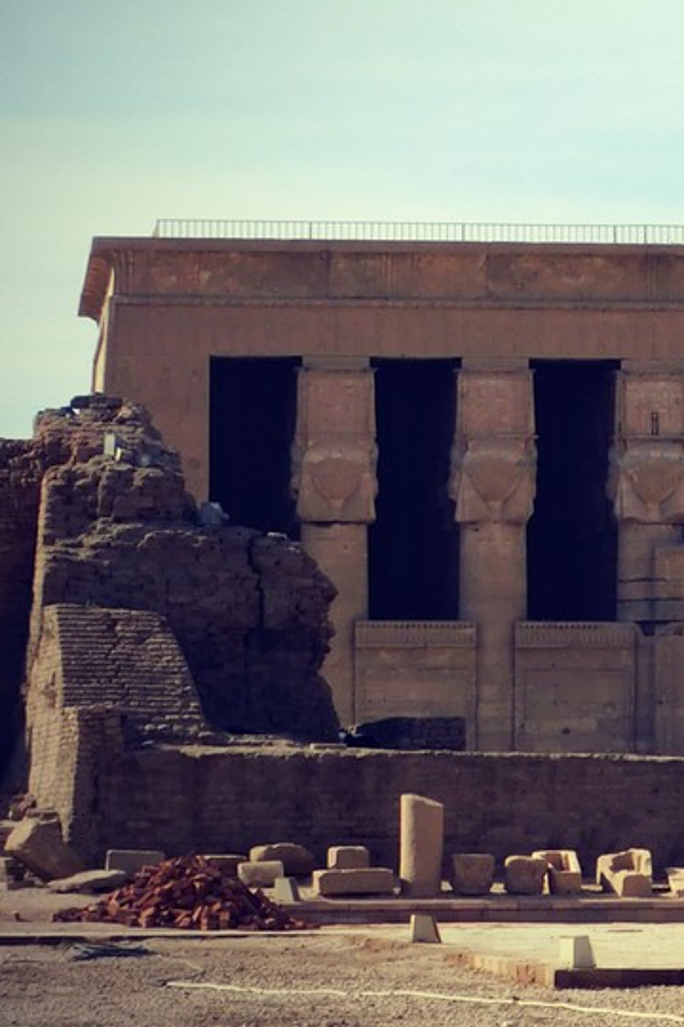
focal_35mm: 185
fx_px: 5272
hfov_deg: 7.3
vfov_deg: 11.1
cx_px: 1011
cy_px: 464
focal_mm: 14.2
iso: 125
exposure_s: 1/1000
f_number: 4.4
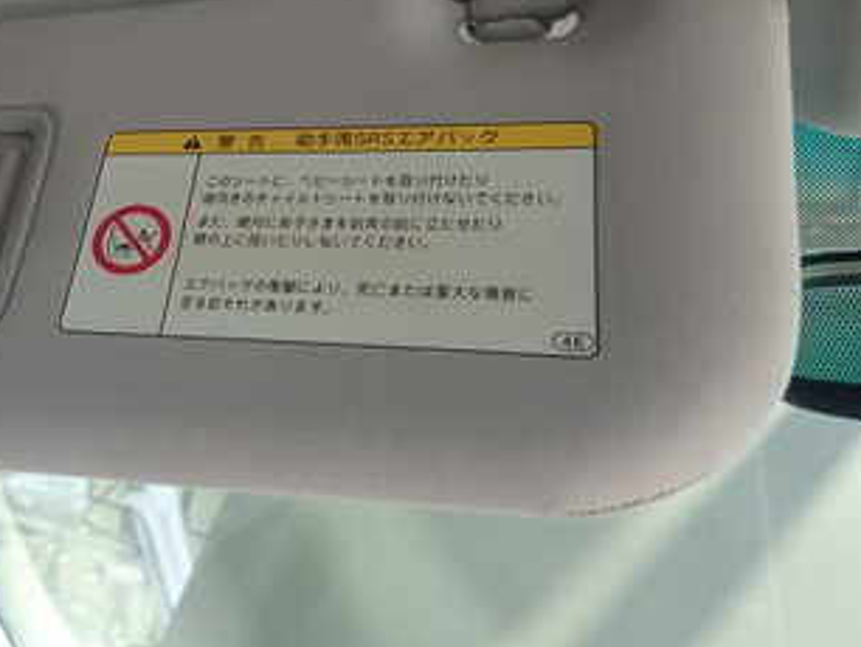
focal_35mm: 49
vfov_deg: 29.0
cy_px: 115
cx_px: 59
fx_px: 1220
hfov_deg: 36.1
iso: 100
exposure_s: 1/60
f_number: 2
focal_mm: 4.5
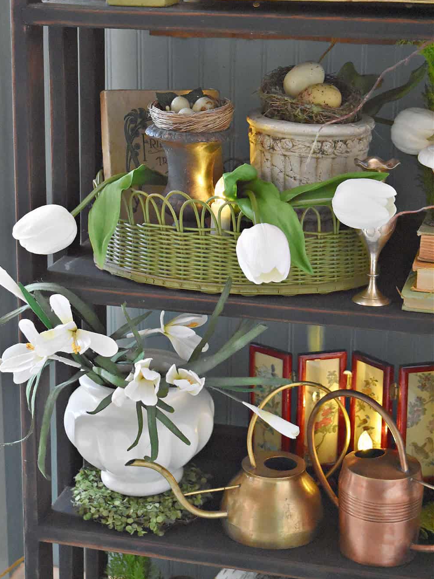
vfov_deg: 26.0
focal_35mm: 75
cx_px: 216
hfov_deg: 19.6
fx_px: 1254
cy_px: 253
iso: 6400
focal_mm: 46
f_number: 5
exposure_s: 1/60
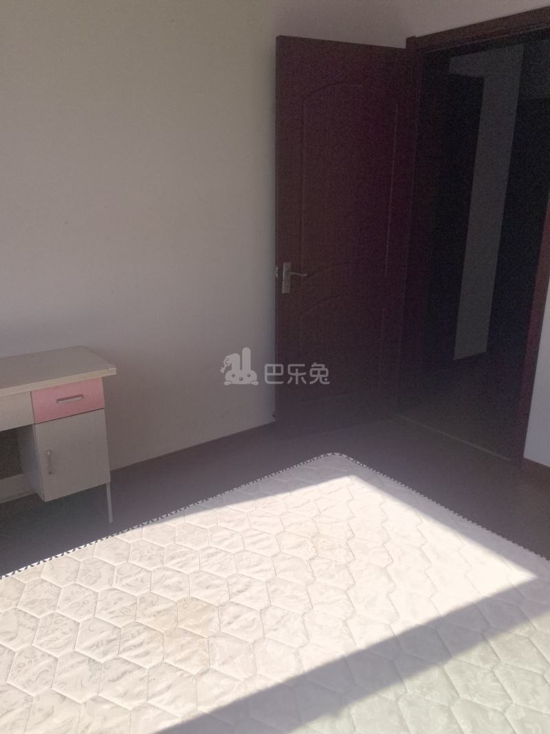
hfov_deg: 51.3
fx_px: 572
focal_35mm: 27
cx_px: 275
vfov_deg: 65.3
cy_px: 367
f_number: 2
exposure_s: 1/5714
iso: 50
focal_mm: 5.75
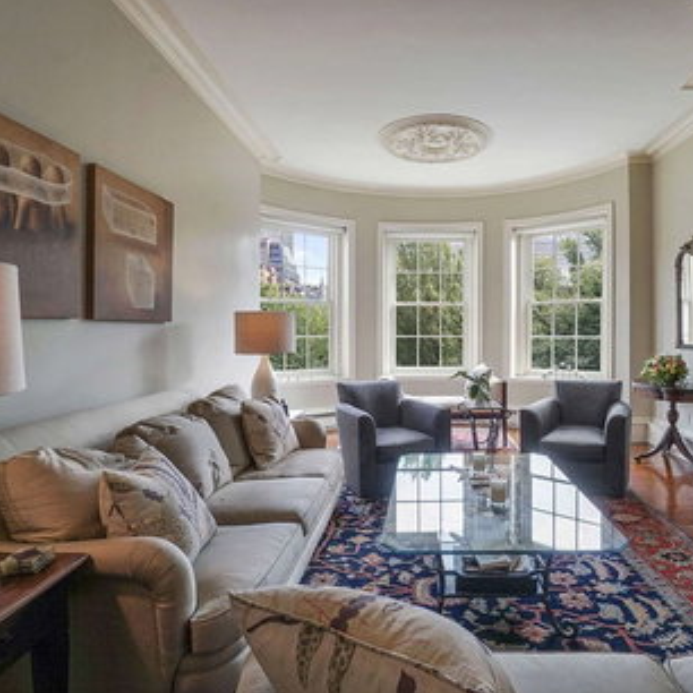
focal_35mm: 20
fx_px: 453
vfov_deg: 74.8
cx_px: 433
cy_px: 337
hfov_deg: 73.6
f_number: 11
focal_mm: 10
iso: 320
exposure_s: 1/15
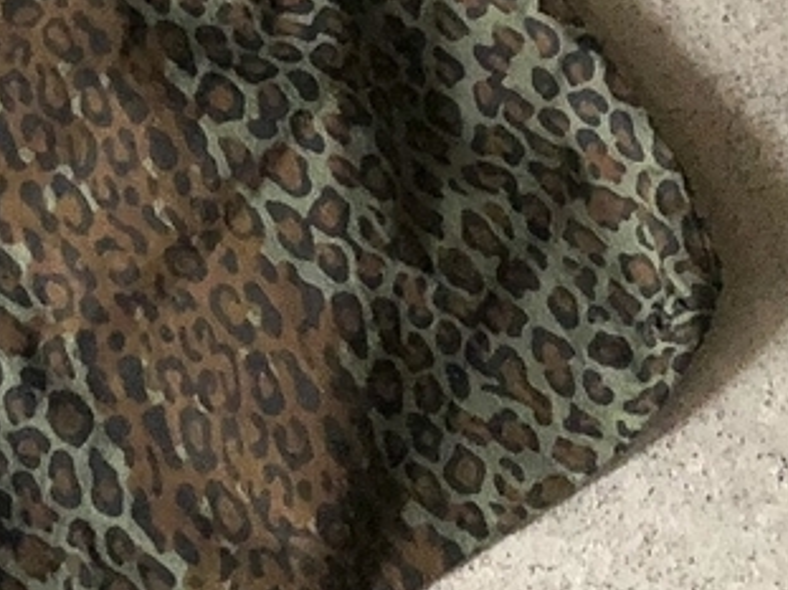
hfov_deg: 17.4
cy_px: -61
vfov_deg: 13.4
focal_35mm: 108
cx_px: -132
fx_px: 2458
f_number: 1.8
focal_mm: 4
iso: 125
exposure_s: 1/4
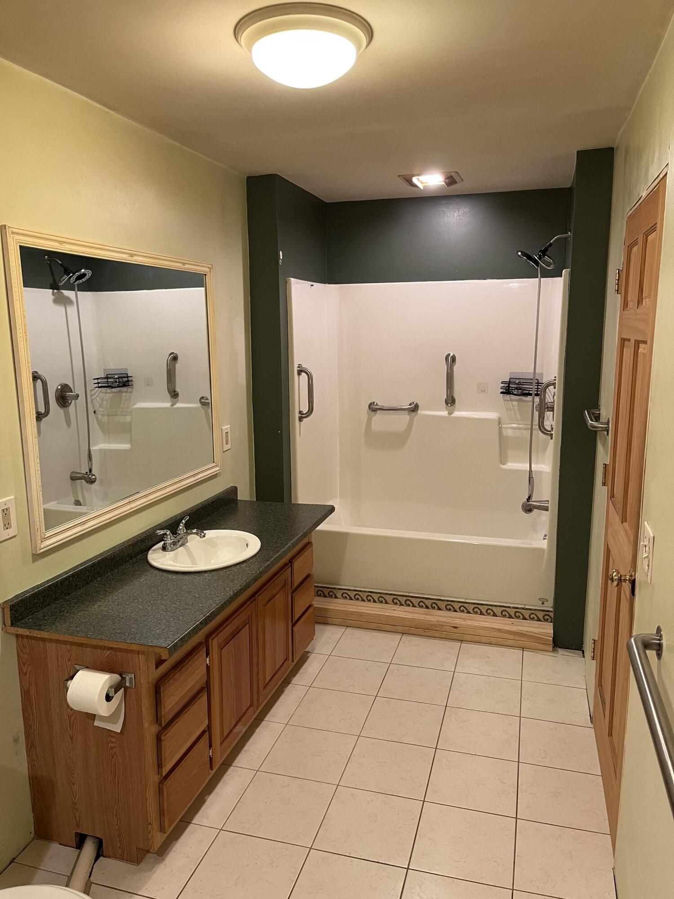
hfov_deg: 53.1
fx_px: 675
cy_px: 450
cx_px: 337
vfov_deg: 67.3
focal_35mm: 26
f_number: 1.6
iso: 200
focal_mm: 5.1
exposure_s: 1/60
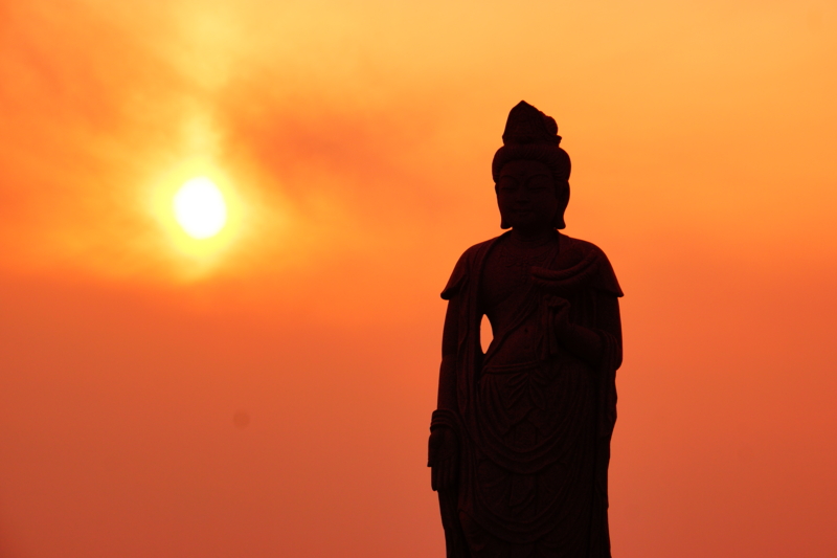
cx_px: 418
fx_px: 3580
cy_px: 279
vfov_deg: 8.9
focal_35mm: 154
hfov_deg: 13.3
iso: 100
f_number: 9
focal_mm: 103
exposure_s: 1/320
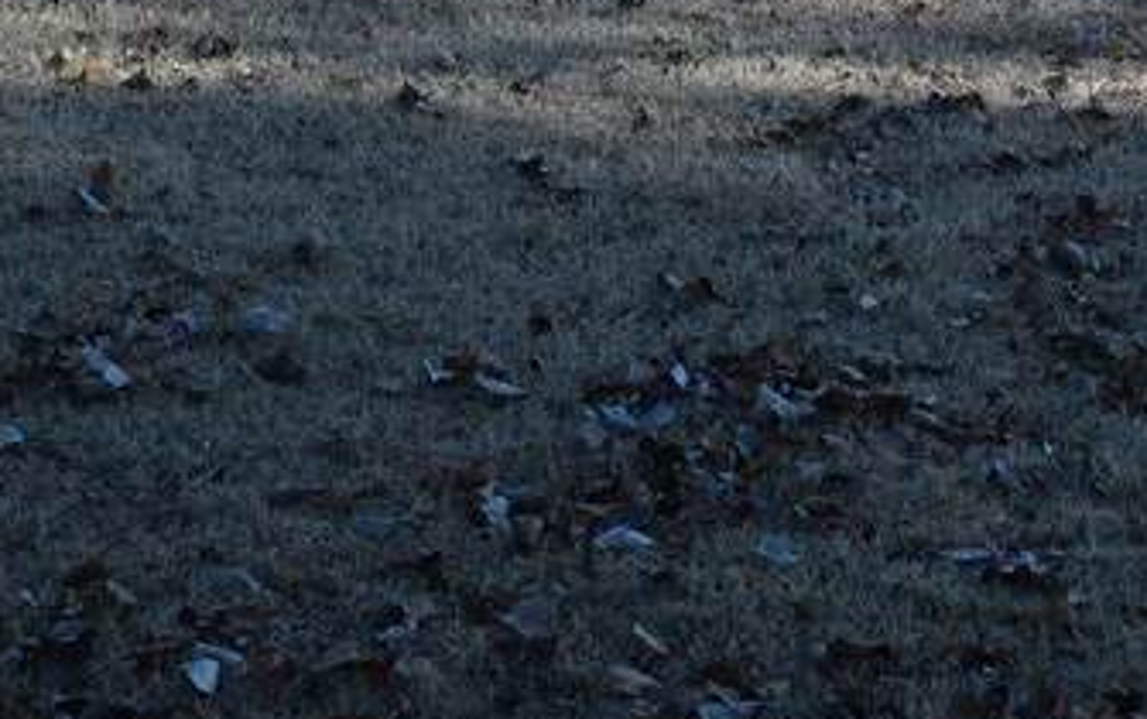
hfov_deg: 14.1
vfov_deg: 9.2
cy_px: -344
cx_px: 1616
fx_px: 4380
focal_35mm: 140
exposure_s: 1/125
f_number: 11
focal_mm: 24
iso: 220
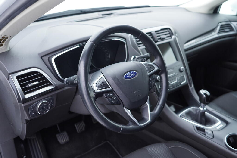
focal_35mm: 36
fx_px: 237
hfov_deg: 53.1
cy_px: 79
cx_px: 118
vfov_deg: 36.9
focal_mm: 24
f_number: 2.8
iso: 200
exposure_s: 1/40
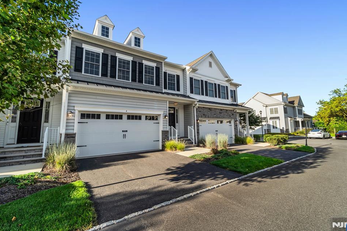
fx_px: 145
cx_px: 182
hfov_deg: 100.3
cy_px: 110
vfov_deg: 77.3
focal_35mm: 15
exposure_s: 1/500
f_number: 11
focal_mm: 14
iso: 640
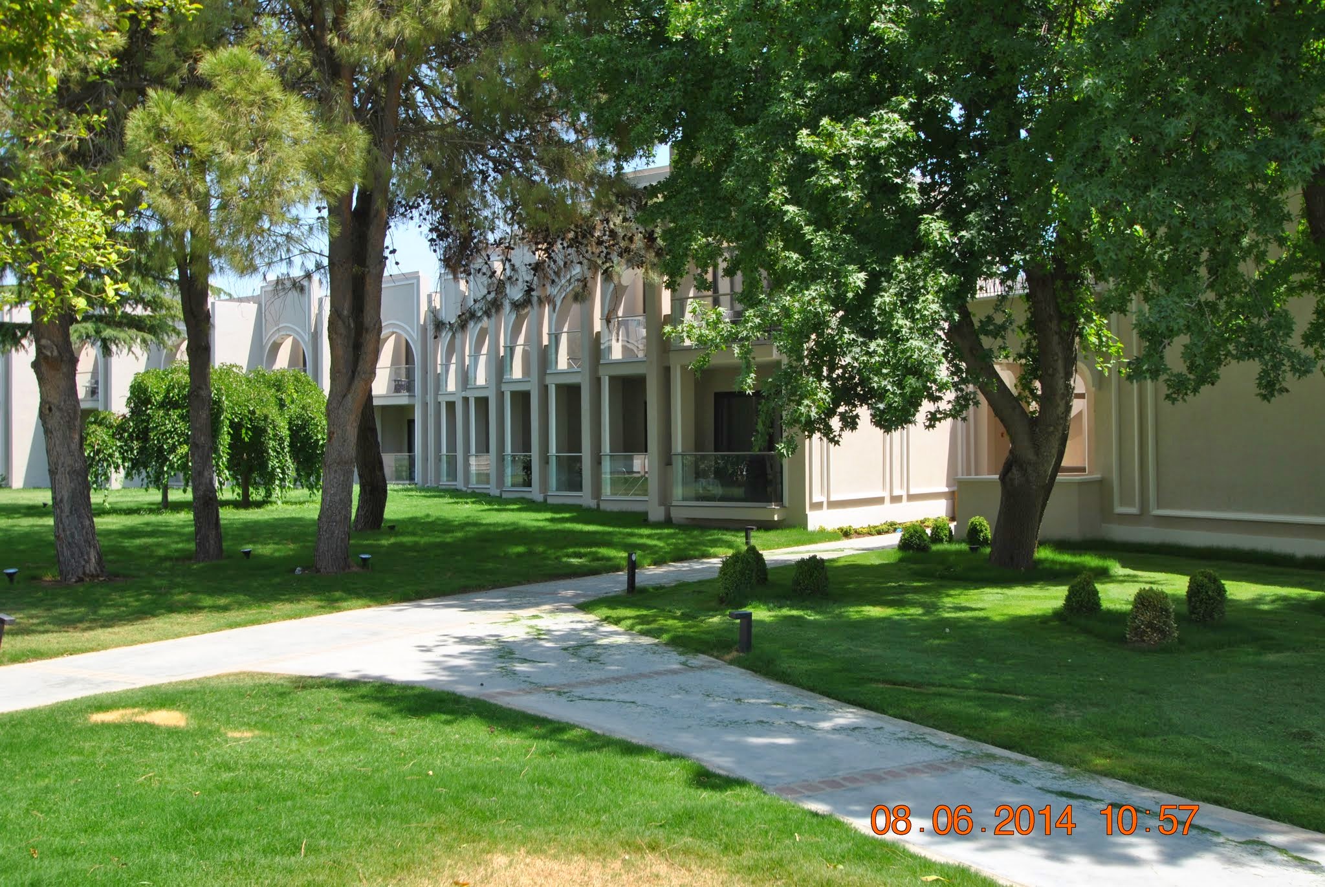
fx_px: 1327
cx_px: 662
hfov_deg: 53.1
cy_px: 444
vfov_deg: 37.0
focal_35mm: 36
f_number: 6.3
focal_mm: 24
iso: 100
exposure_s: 1/160
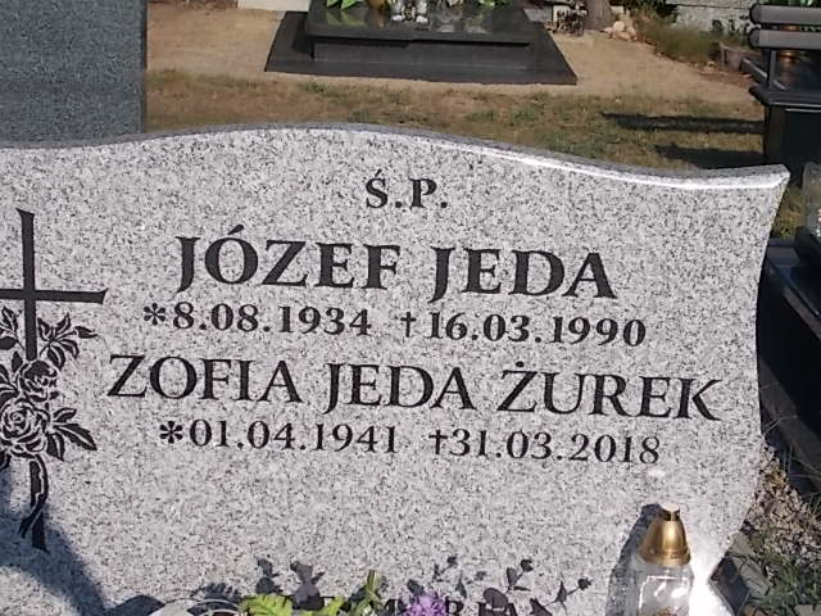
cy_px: 308
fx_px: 1565
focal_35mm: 66
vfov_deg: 22.3
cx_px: 410
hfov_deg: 29.4
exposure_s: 1/100
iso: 80
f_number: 13.3
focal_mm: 11.8
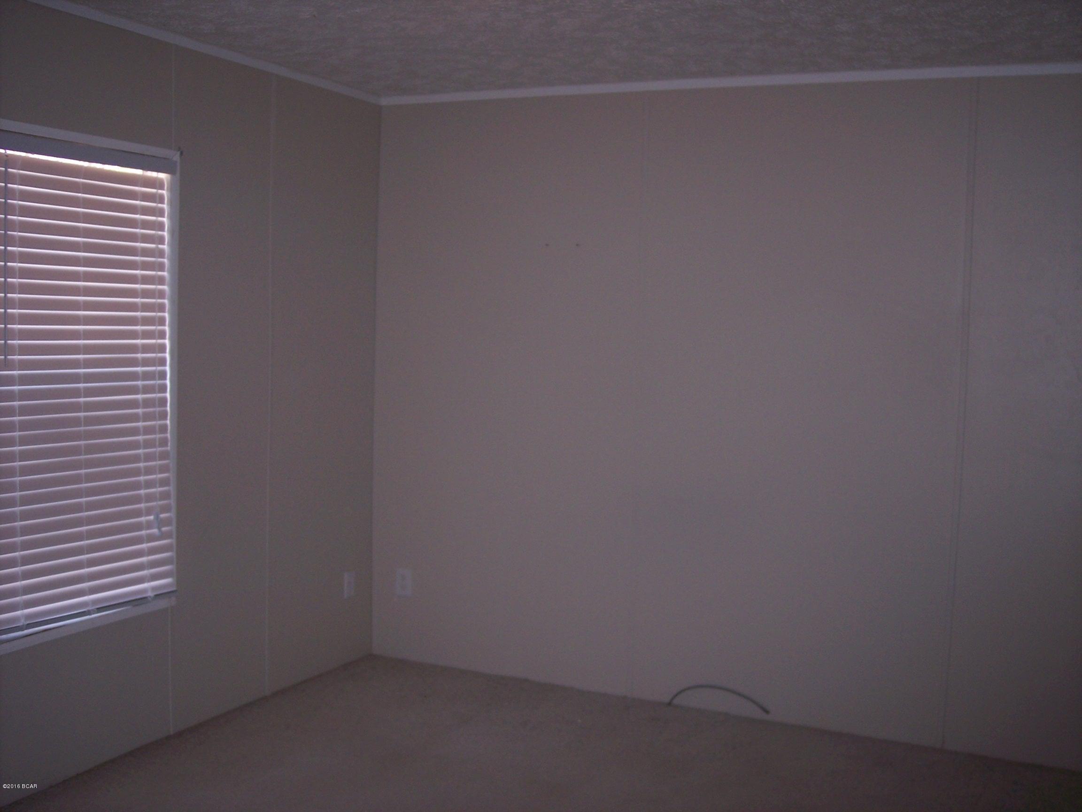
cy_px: 406
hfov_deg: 47.9
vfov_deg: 36.8
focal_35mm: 39
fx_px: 1219
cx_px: 541
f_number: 2.8
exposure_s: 1/60
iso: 100
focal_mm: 8
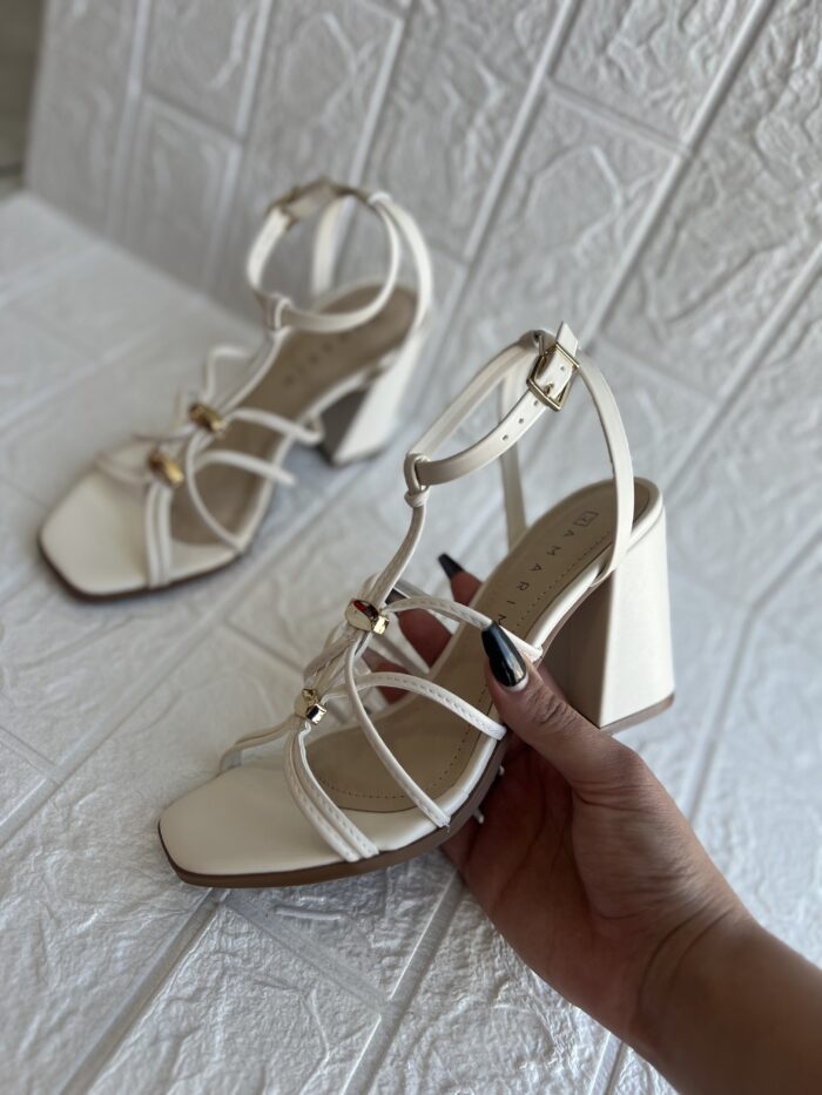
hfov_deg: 53.1
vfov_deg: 67.3
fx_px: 823
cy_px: 548
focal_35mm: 26
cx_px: 411
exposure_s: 1/195
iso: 40
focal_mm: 5.7
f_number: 1.5
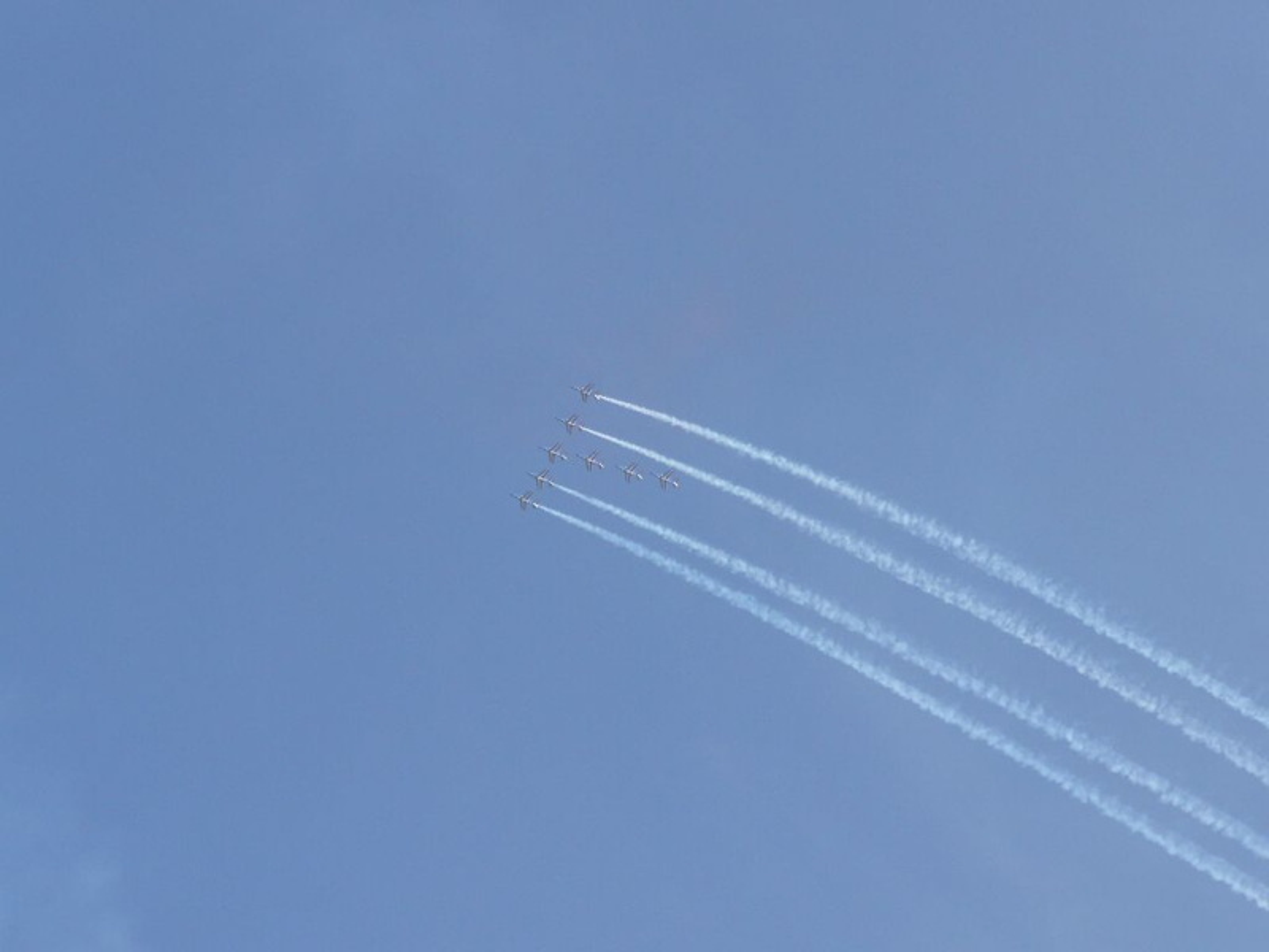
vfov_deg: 14.4
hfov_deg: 19.1
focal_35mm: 103
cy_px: 476
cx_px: 634
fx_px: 3776
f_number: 4.7
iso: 100
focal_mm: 16.9
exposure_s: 1/500
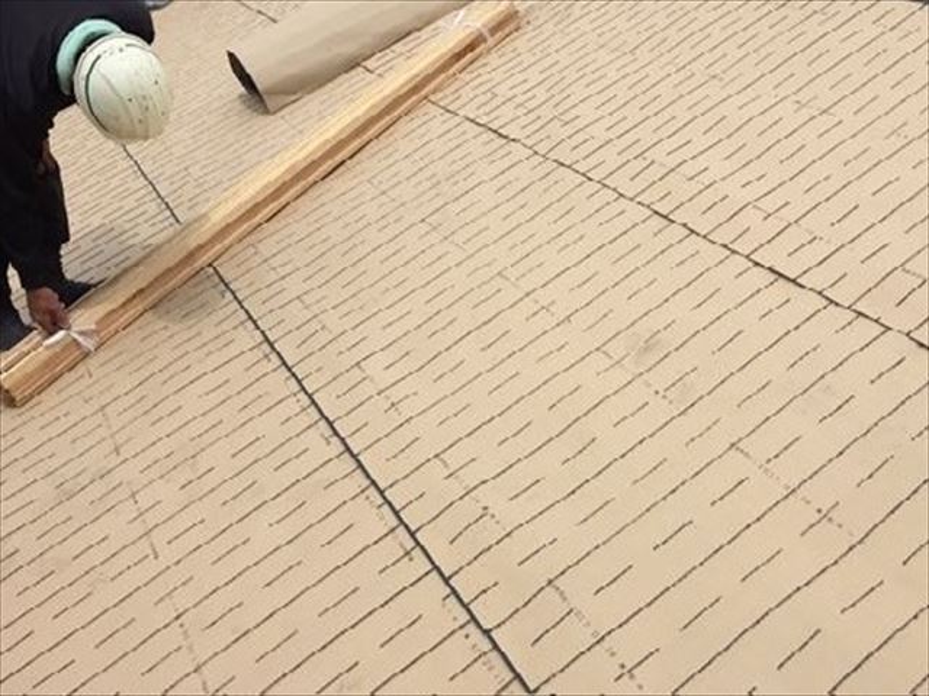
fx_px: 778
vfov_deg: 48.2
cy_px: 348
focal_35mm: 29
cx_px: 464
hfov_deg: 61.7
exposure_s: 1/3597
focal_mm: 4.15
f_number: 2.2
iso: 32
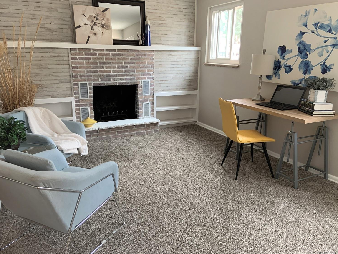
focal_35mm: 28
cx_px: 173
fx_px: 273
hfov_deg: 63.4
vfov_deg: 49.7
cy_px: 122
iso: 200
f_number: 1.8
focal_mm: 4.25
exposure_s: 1/60
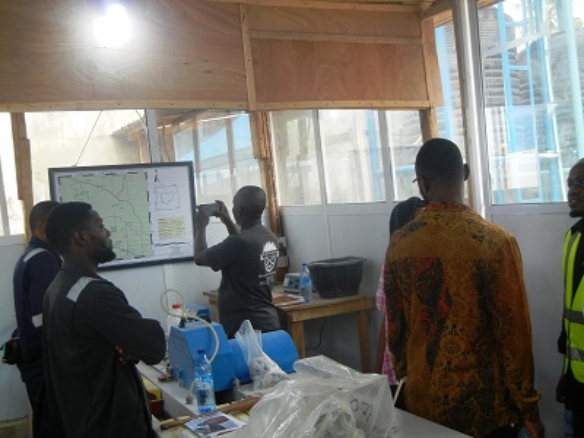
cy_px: 219
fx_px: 759
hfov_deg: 42.1
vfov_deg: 32.2
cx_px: 292
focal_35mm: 45
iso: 160
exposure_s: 1/45.2
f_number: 3.8
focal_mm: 8.1
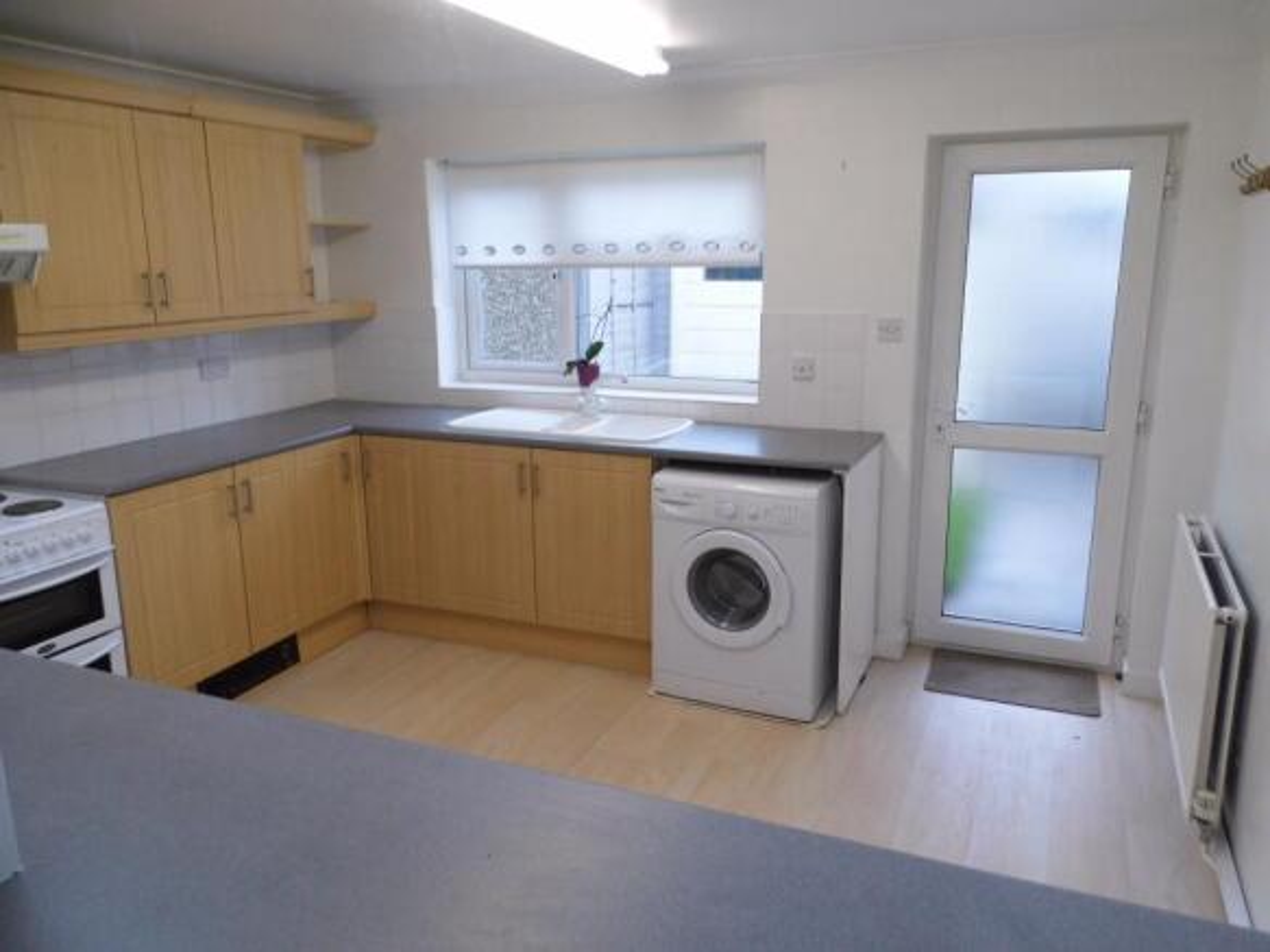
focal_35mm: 25
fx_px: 917
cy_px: 476
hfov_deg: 69.4
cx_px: 635
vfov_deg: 54.9
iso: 100
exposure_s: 1/60
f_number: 3.1
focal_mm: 4.5
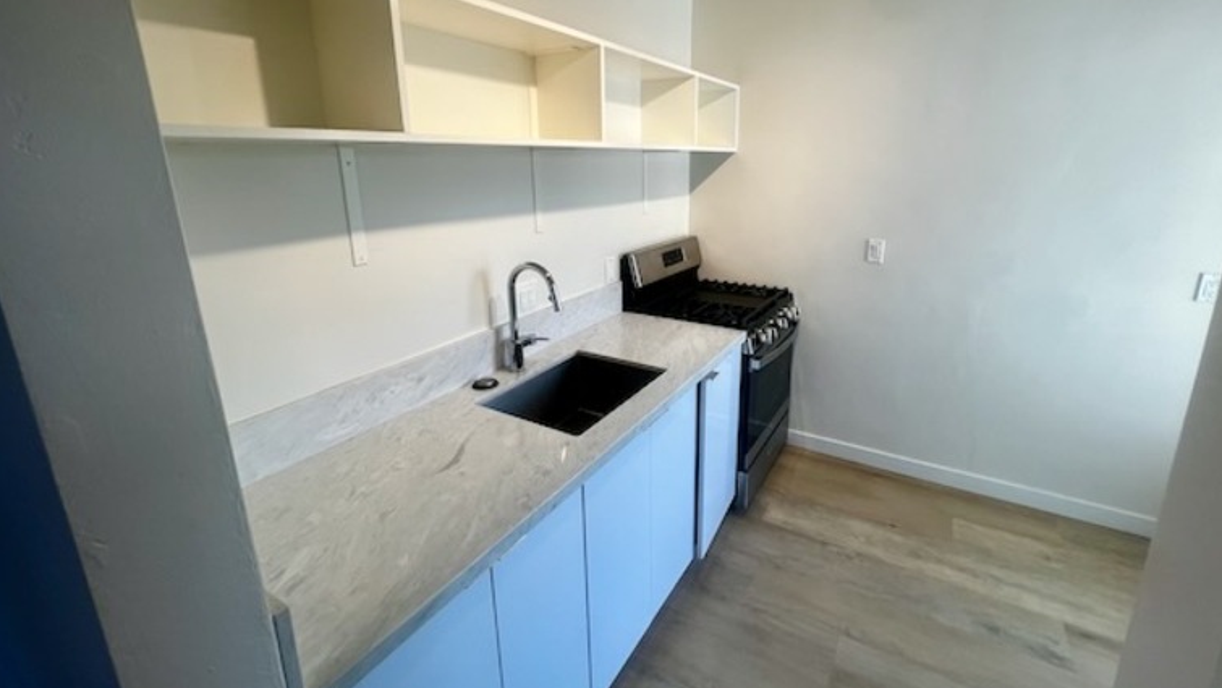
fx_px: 486
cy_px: 291
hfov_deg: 102.9
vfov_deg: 70.1
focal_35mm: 15
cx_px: 643
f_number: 1.8
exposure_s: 1/134
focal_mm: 1.57
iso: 32
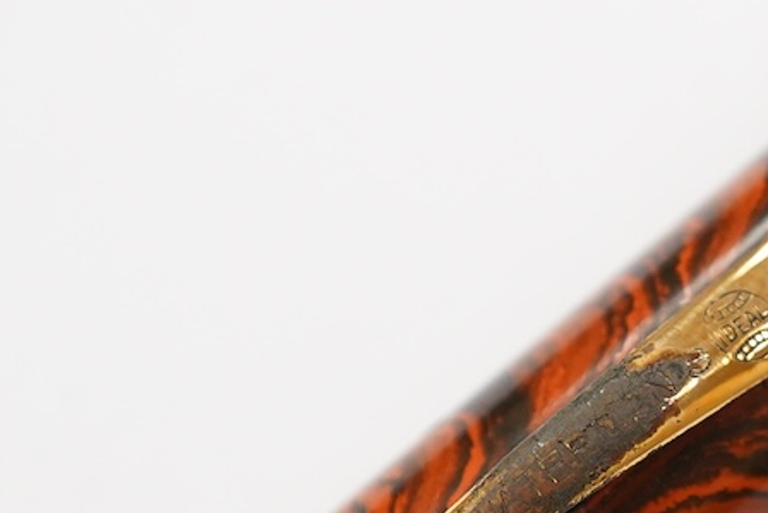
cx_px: 645
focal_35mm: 113
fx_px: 2411
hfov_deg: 17.9
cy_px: 467
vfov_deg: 12.0
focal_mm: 30
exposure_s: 1/200
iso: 2500
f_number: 9
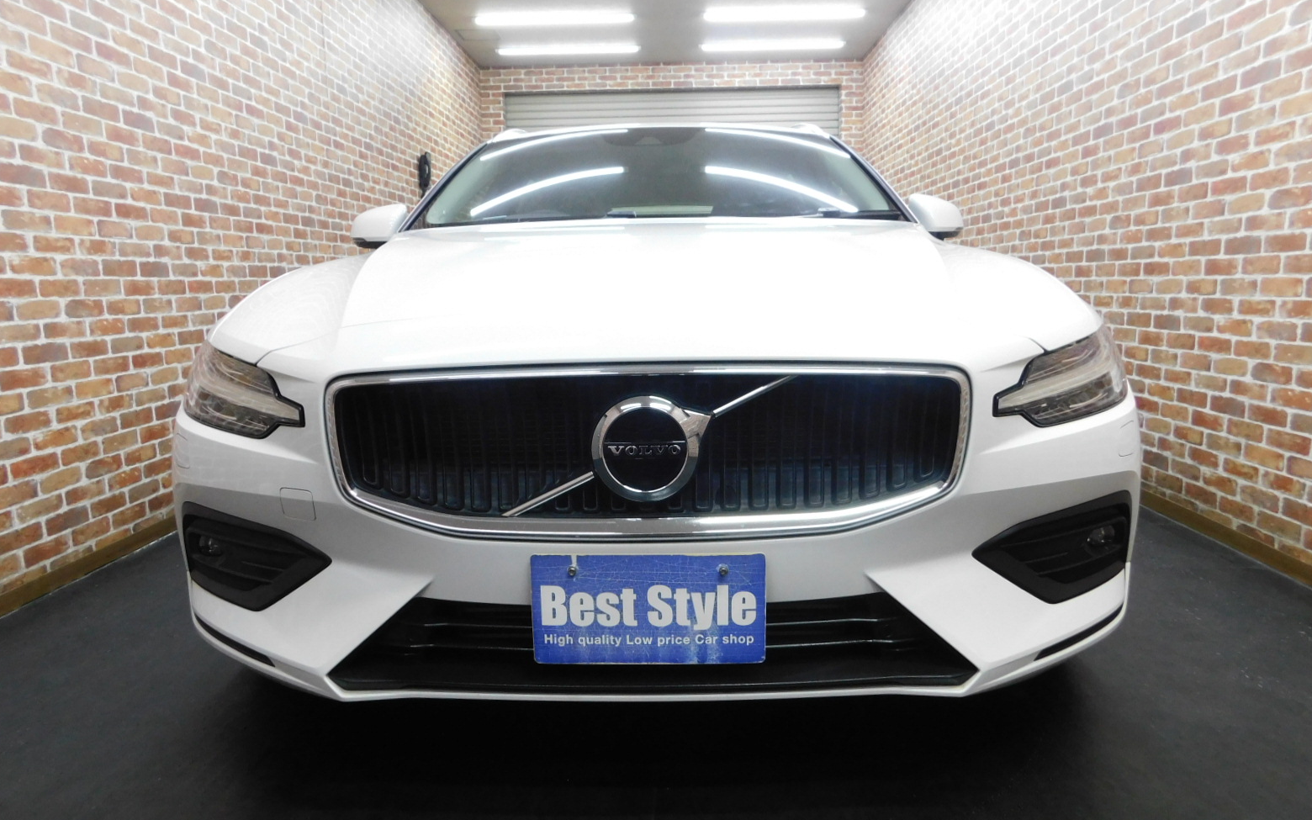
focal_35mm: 25
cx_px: 647
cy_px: 442
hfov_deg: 72.5
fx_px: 894
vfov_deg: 49.2
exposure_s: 1/30
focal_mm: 4
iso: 280
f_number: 3
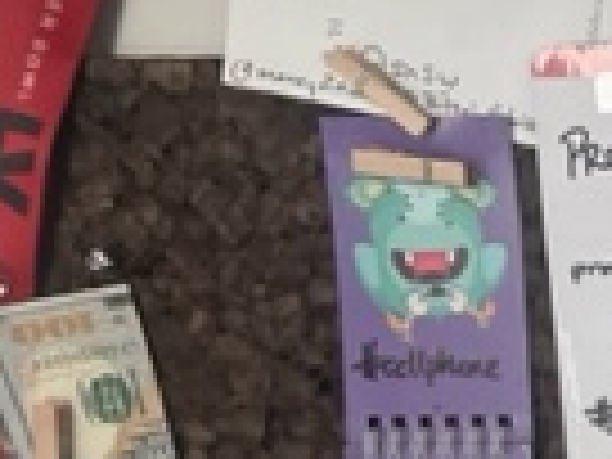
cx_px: 1220
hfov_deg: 13.8
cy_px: 742
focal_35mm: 122
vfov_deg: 11.5
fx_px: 2157
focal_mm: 5.1
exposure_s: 1/113
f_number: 1.6
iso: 125
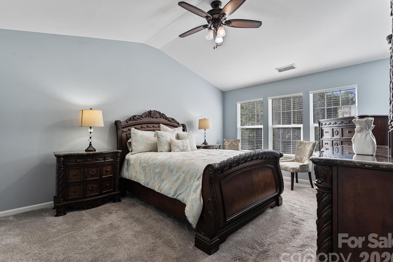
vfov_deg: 71.6
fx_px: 182
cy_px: 134
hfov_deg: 94.5
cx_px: 194
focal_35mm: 17
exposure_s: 1/2
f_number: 9
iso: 125
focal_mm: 15.6
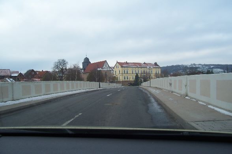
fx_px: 219
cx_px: 116
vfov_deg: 38.9
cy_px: 77
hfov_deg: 55.8
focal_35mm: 34
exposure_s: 1/180
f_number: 2.7
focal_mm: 5.6
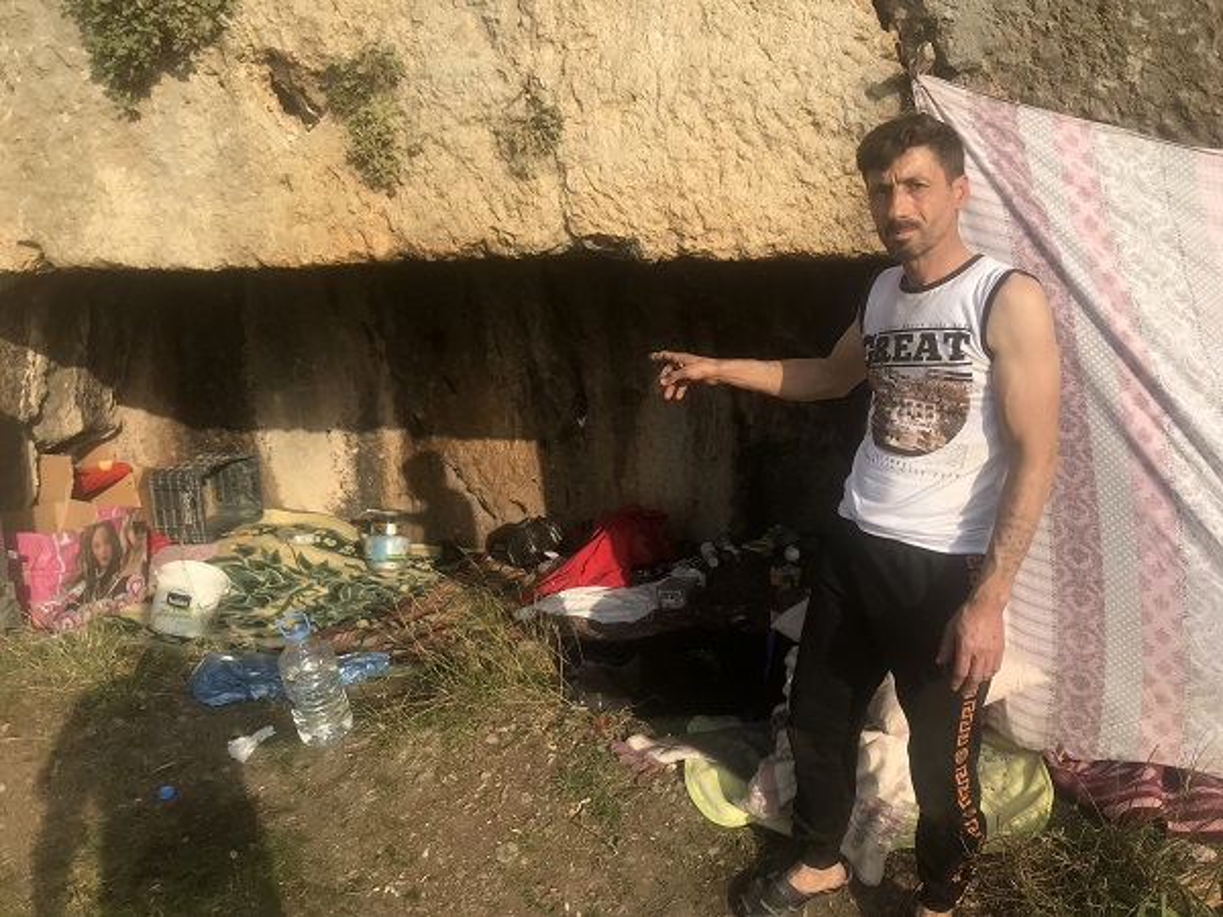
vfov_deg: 49.7
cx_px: 612
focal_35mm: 28
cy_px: 458
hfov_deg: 63.4
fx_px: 989
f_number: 1.8
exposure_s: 1/1650
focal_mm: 3.99
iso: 20
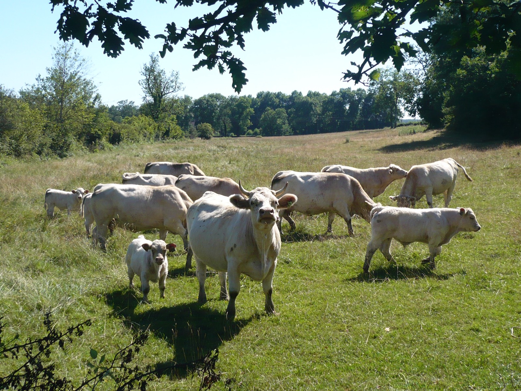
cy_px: 196
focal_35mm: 49
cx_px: 260
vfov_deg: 29.7
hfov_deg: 38.9
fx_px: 737
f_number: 8
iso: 100
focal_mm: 6
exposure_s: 1/160
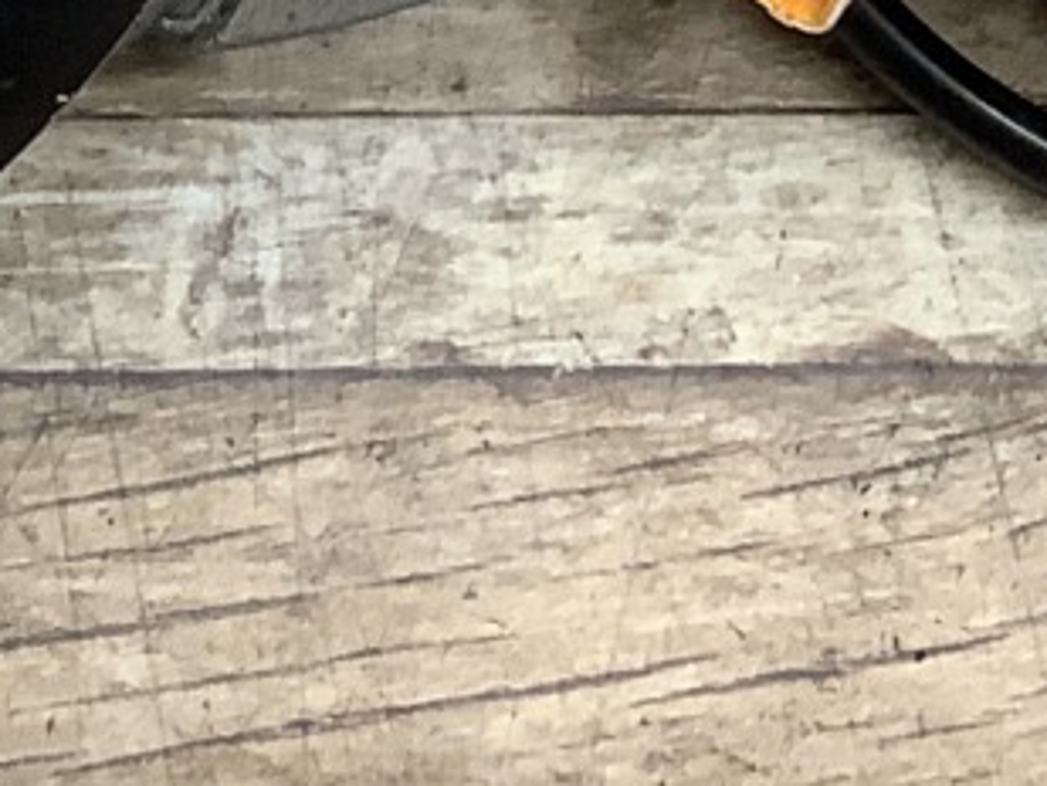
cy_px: -805
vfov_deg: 8.5
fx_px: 4993
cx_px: -508
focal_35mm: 165
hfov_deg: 11.5
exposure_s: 1/60
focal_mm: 3.3
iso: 160
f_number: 2.4
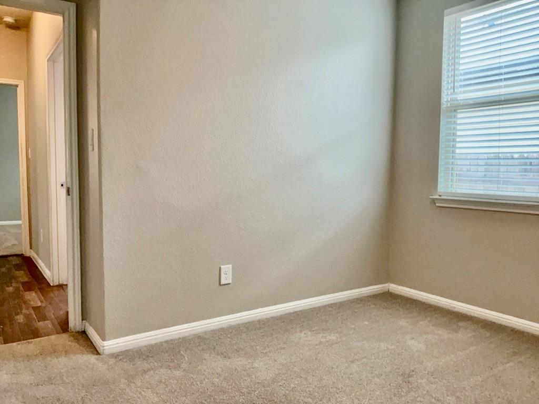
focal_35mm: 27
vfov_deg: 51.4
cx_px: 270
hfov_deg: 65.3
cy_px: 202
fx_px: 420
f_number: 1.8
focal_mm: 3
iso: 125
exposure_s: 1/100
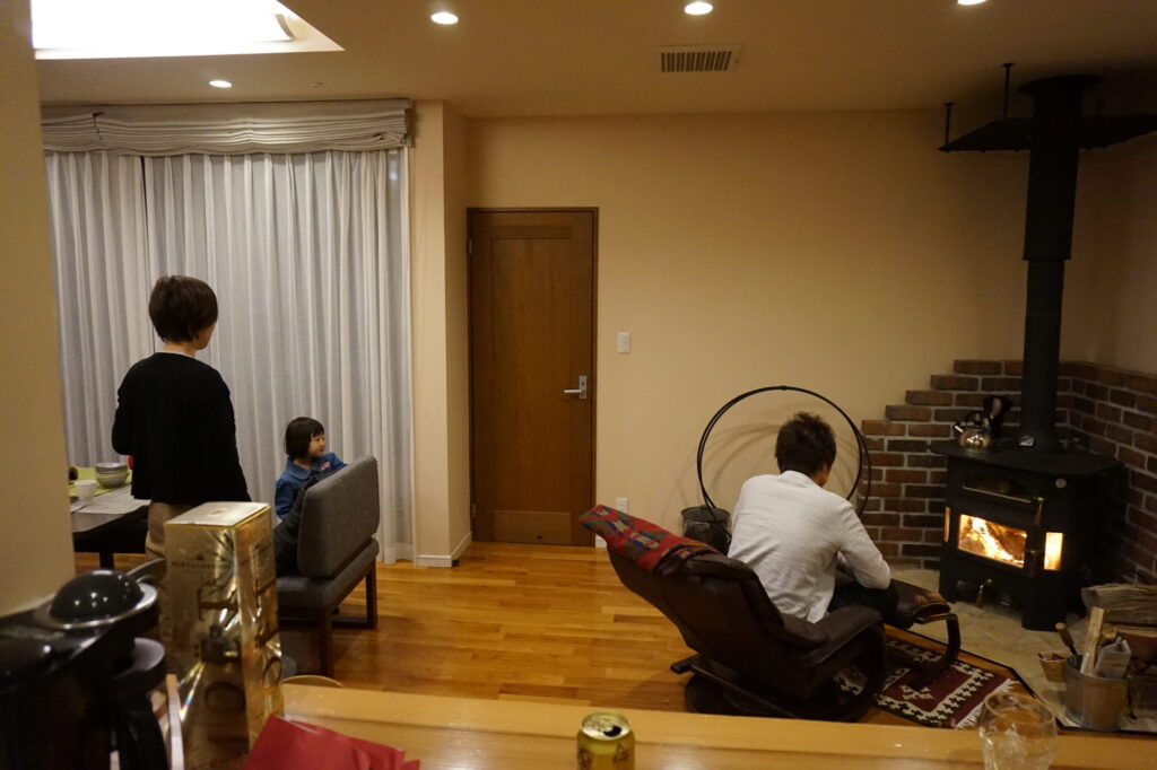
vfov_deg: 53.1
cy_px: 385
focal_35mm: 24
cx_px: 578
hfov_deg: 73.8
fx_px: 771
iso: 3200
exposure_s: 1/160
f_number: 3.5
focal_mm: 16
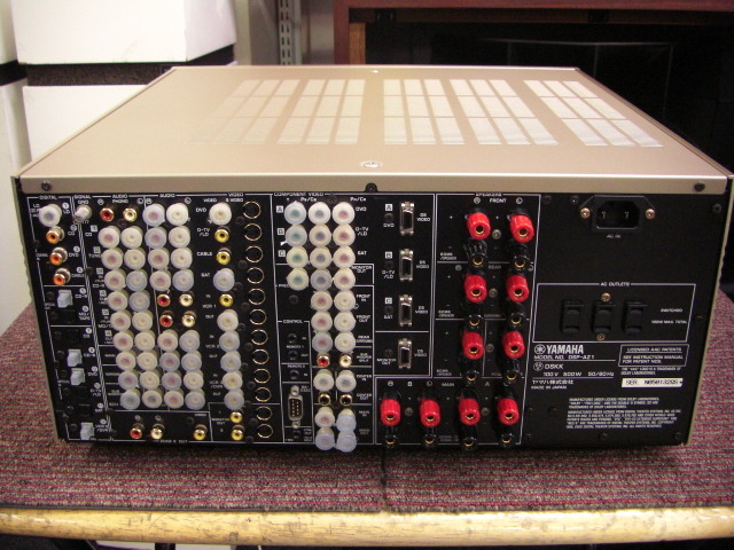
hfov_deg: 49.0
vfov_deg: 37.7
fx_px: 806
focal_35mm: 38
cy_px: 275
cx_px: 367
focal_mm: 6.3
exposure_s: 1/30
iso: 400
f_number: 3.4
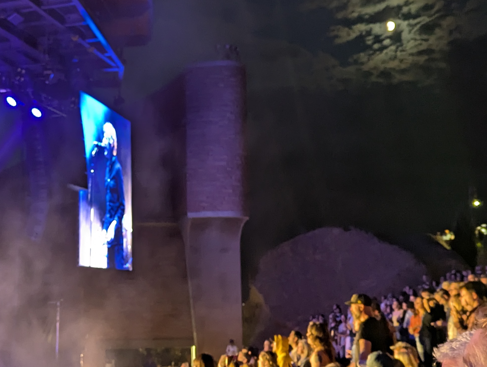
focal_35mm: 50
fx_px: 705
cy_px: 166
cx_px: 164
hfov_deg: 37.7
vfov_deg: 29.2
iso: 585
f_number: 1.85
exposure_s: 1/33.9
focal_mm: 6.81
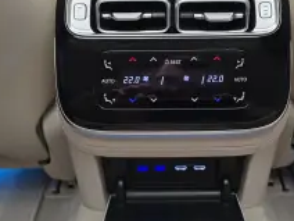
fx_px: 331
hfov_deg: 47.7
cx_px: 168
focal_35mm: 39
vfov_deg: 36.7
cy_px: 86
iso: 320
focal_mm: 6.3
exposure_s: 1/54
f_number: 1.7
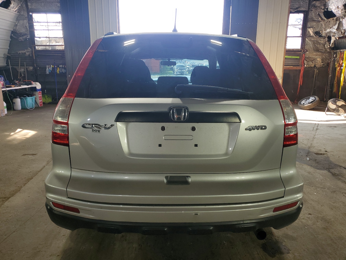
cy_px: 130
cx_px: 173
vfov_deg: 53.1
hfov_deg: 67.3
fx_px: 260
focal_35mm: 26
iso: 50
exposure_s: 1/182
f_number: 1.5
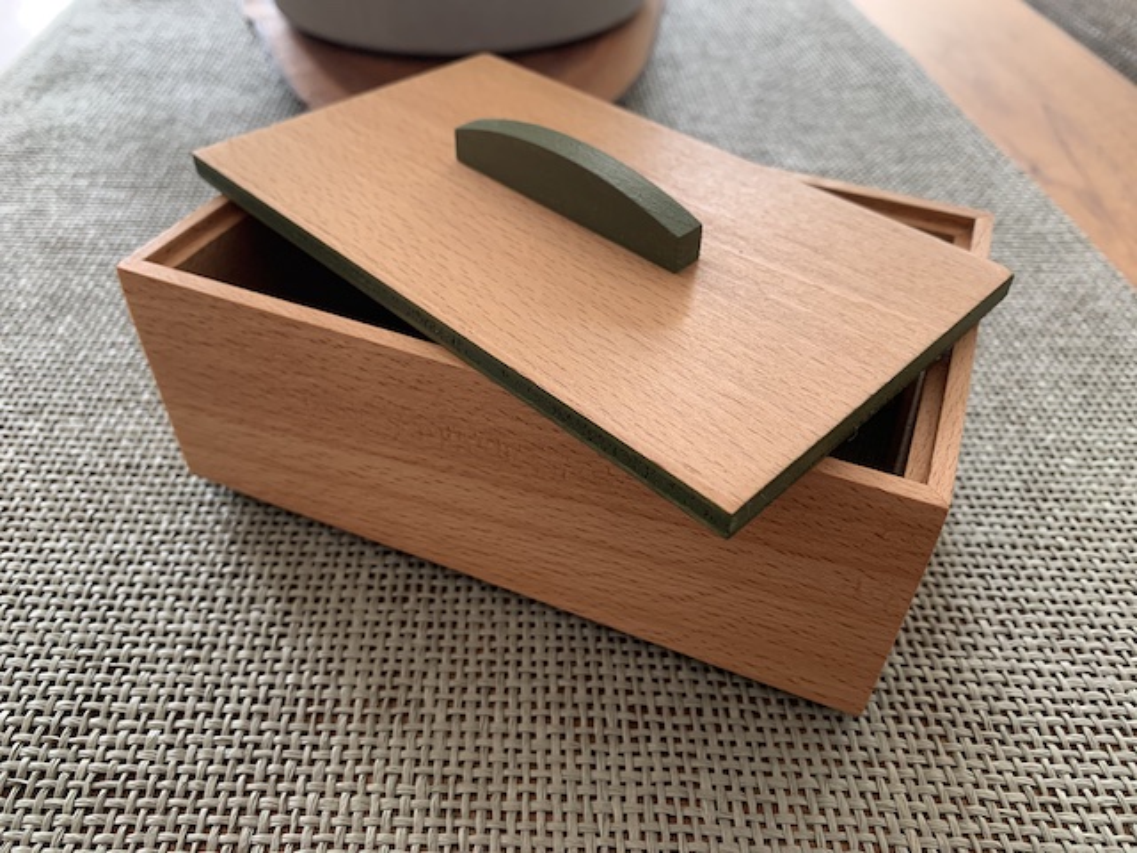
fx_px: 854
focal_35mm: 26
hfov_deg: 67.3
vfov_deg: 53.1
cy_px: 426
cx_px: 568
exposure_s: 1/121
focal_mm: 4.25
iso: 80
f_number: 1.8
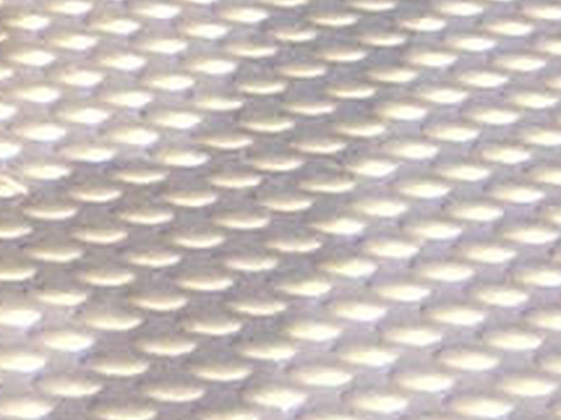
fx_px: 7467
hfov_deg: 4.2
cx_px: -624
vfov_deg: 3.2
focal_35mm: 461
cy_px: -879
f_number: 3.4
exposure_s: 1/2.3
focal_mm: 8.1
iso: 400
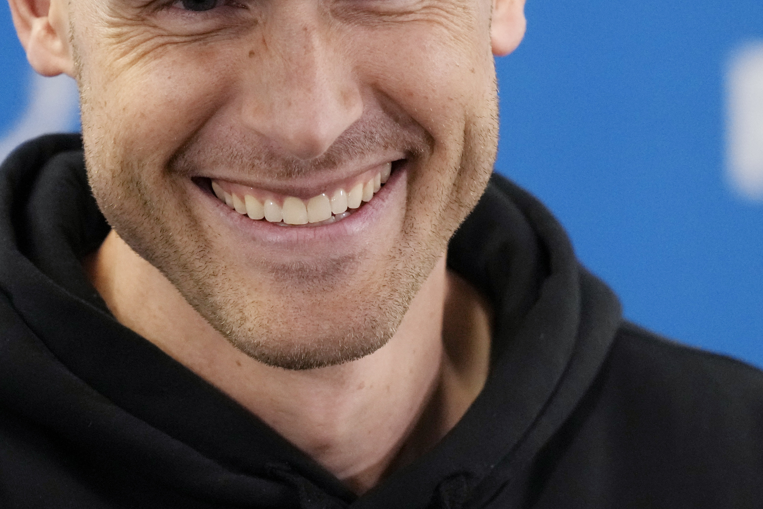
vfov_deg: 1.1
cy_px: 80
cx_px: 435
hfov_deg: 1.6
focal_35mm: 1297
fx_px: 27488
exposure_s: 1/640
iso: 4000
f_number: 4
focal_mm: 560
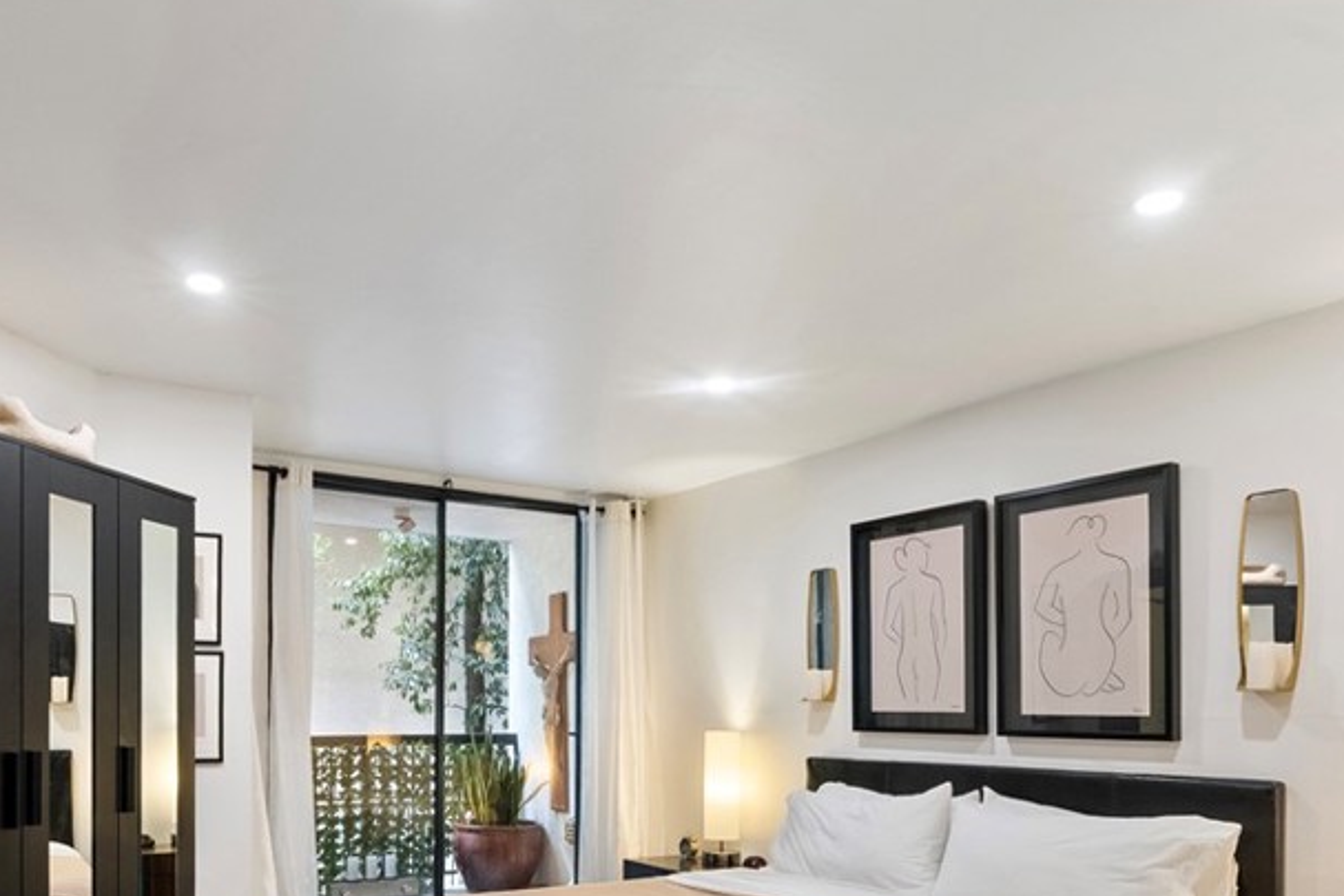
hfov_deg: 67.1
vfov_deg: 45.4
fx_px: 1008
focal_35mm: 27
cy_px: 725
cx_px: 580
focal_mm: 16
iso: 5000
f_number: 9
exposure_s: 1/8
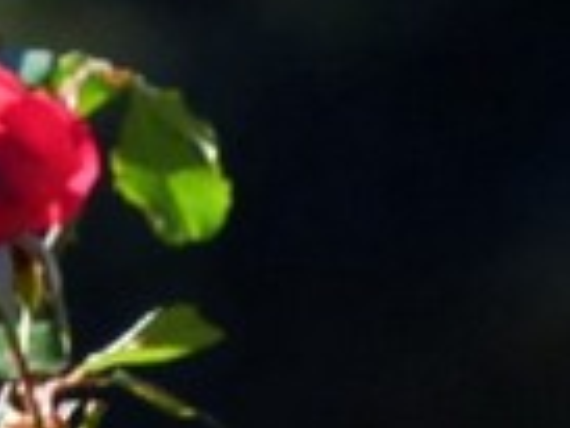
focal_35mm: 2264
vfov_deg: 0.7
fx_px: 37313
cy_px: -212
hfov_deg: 0.9
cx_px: -287
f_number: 4.4
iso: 100
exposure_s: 1/160
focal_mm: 86.4
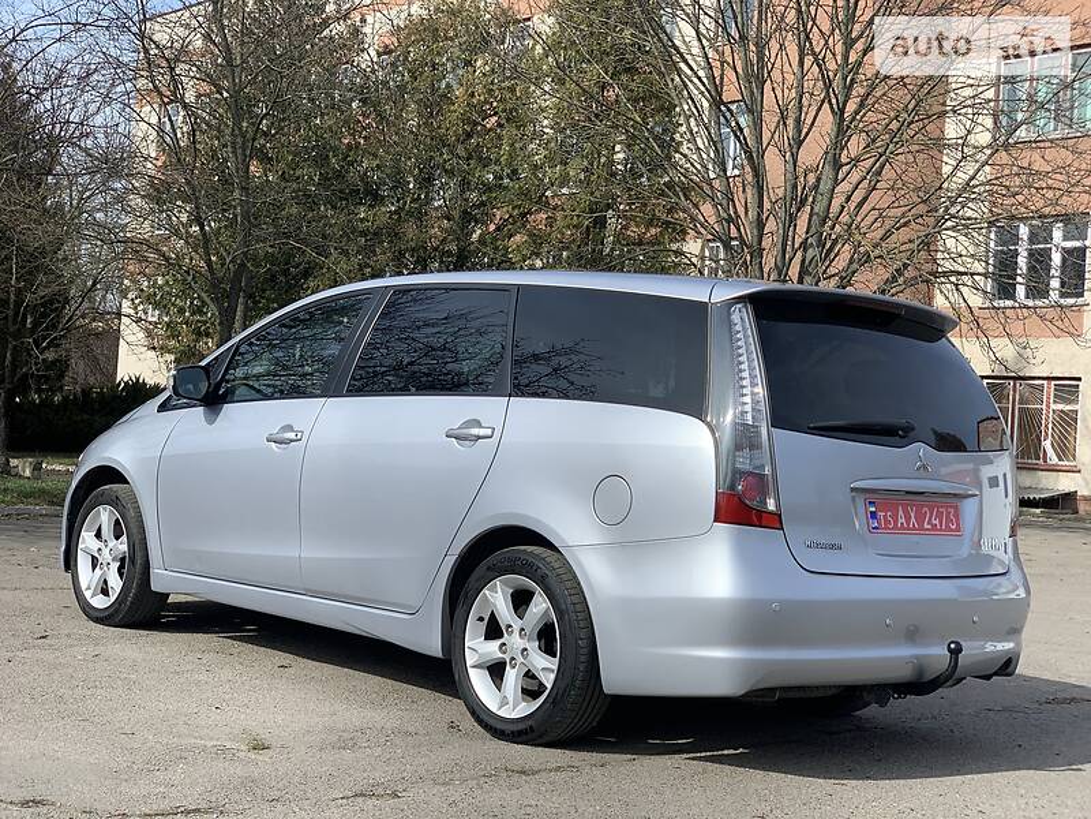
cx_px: 546
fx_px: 1639
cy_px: 410
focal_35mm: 52
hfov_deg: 36.8
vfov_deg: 28.0
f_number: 2.4
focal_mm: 6
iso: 16
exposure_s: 1/999
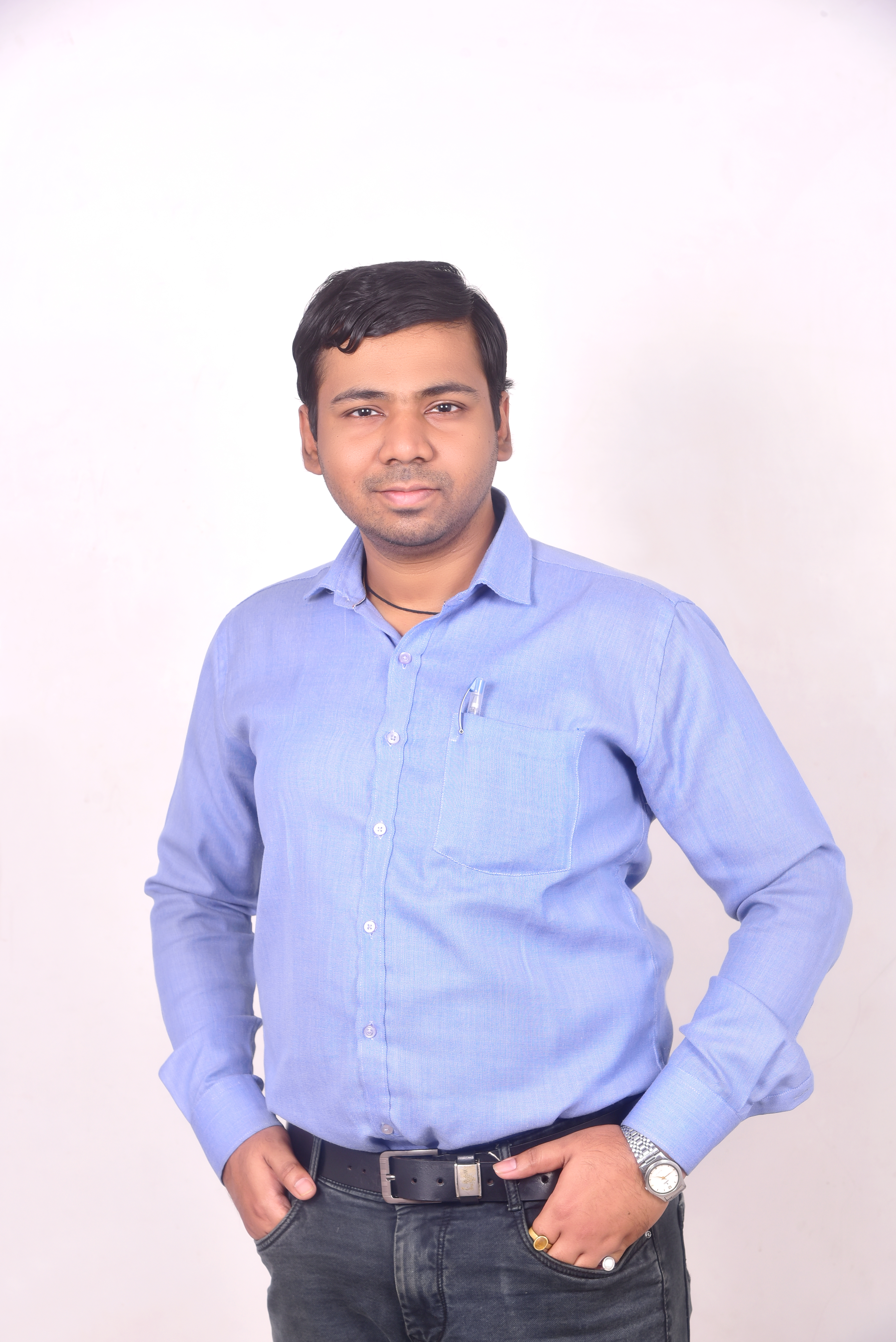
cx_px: 448
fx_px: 2462
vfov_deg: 30.5
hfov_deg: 20.6
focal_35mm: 66
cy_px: 671
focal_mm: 66
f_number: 7.1
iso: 125
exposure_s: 1/125
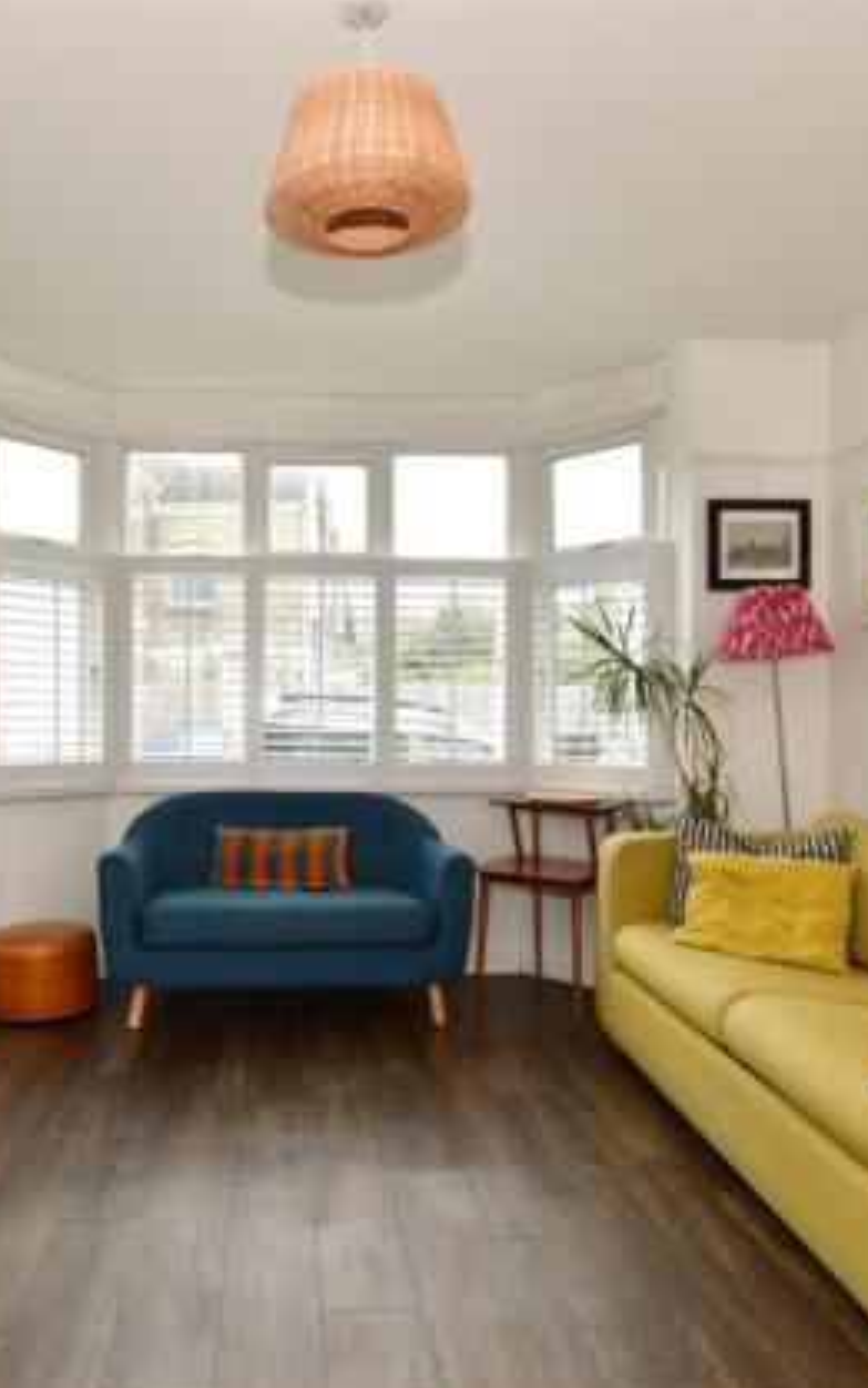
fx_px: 907
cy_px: 721
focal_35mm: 24
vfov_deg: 74.7
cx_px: 301
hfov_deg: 50.3
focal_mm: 10
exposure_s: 1/40
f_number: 5.6
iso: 200
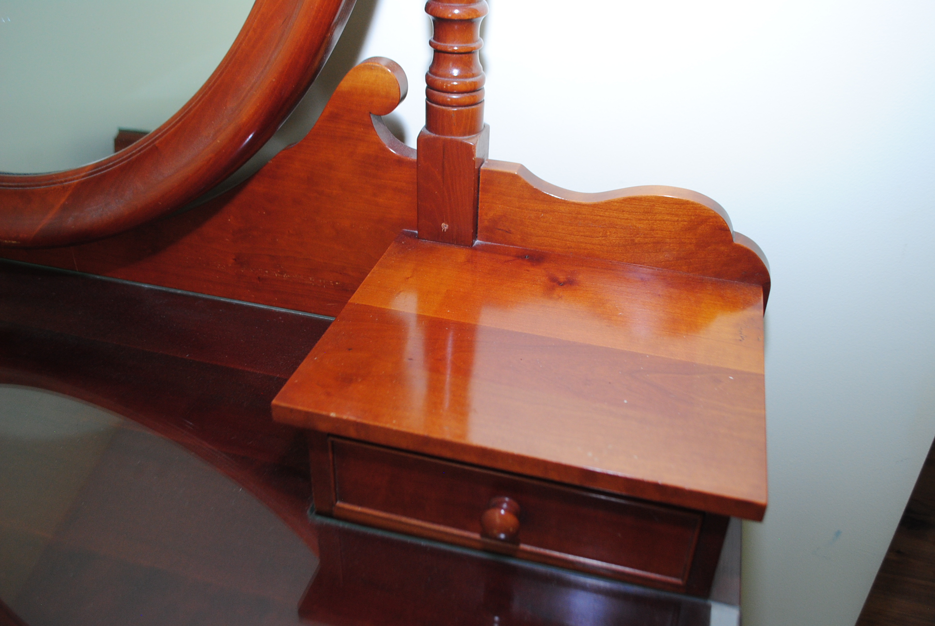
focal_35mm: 33
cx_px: 468
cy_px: 313
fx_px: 858
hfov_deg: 57.2
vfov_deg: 40.1
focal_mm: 22
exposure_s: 1/25
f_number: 4
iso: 400
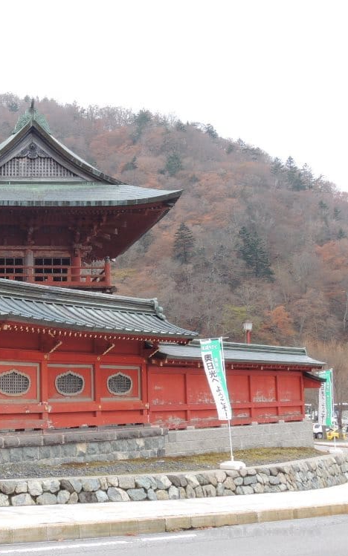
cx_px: 2
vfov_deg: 35.1
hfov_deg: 21.6
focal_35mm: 58
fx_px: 880
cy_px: 281
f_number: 7.4
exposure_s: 1/50
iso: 100
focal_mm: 7.2
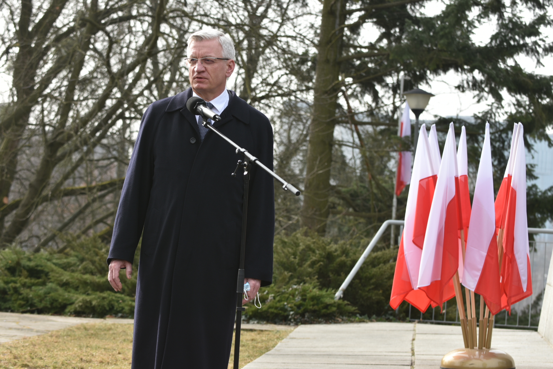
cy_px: 184
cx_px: 276
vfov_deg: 11.7
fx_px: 1797
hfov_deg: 17.5
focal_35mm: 117
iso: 100
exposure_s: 1/200
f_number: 5
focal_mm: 78
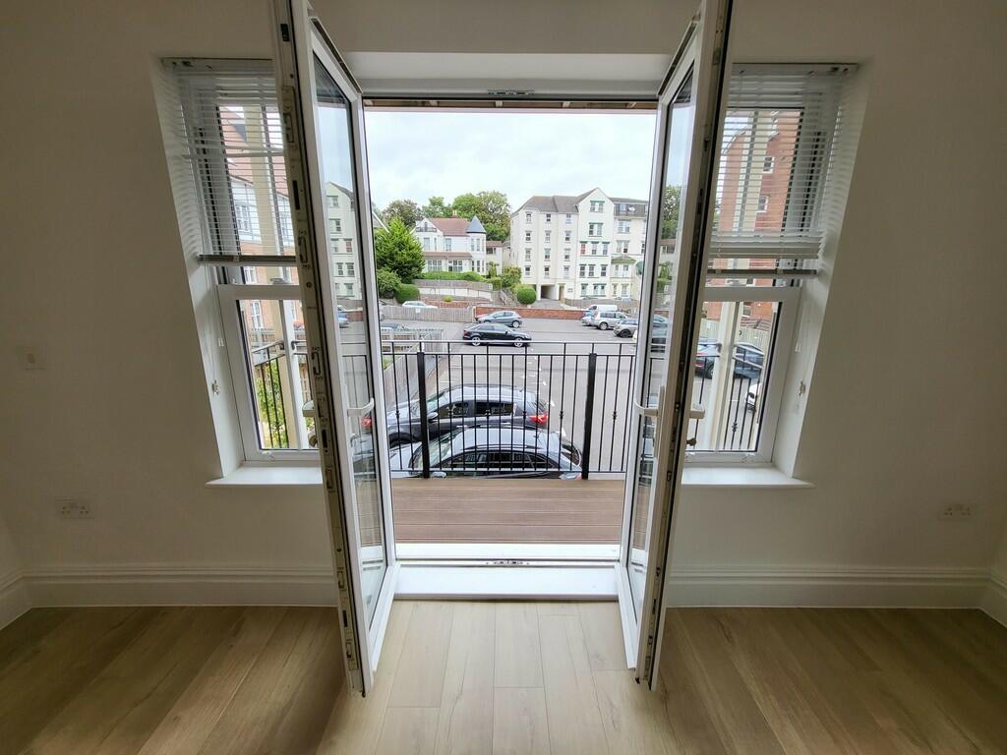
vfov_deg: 89.9
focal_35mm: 13
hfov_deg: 106.2
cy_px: 378
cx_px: 504
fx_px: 378
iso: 32
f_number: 2.2
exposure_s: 1/294
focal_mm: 1.74
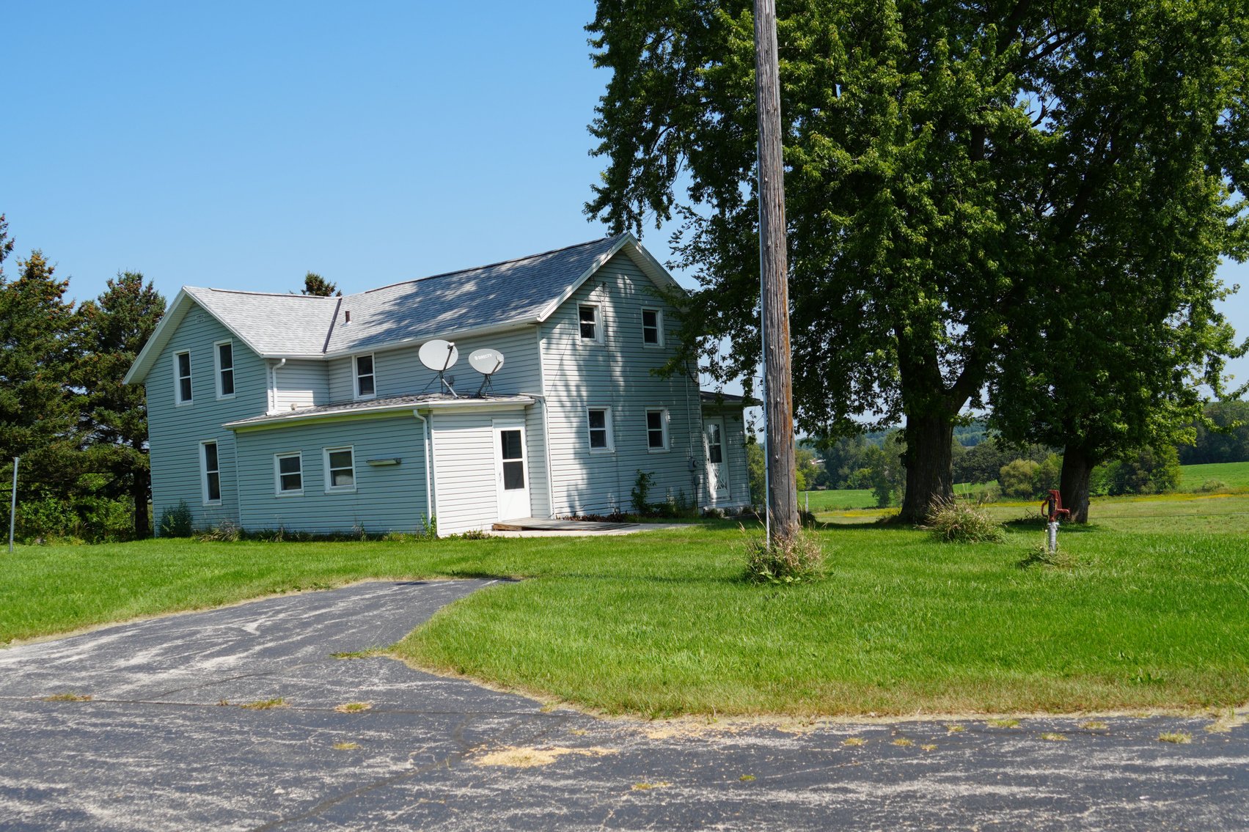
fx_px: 1249
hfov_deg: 53.1
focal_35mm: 36
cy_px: 416
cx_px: 624
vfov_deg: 36.9
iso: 100
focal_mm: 24
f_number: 5
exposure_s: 1/500
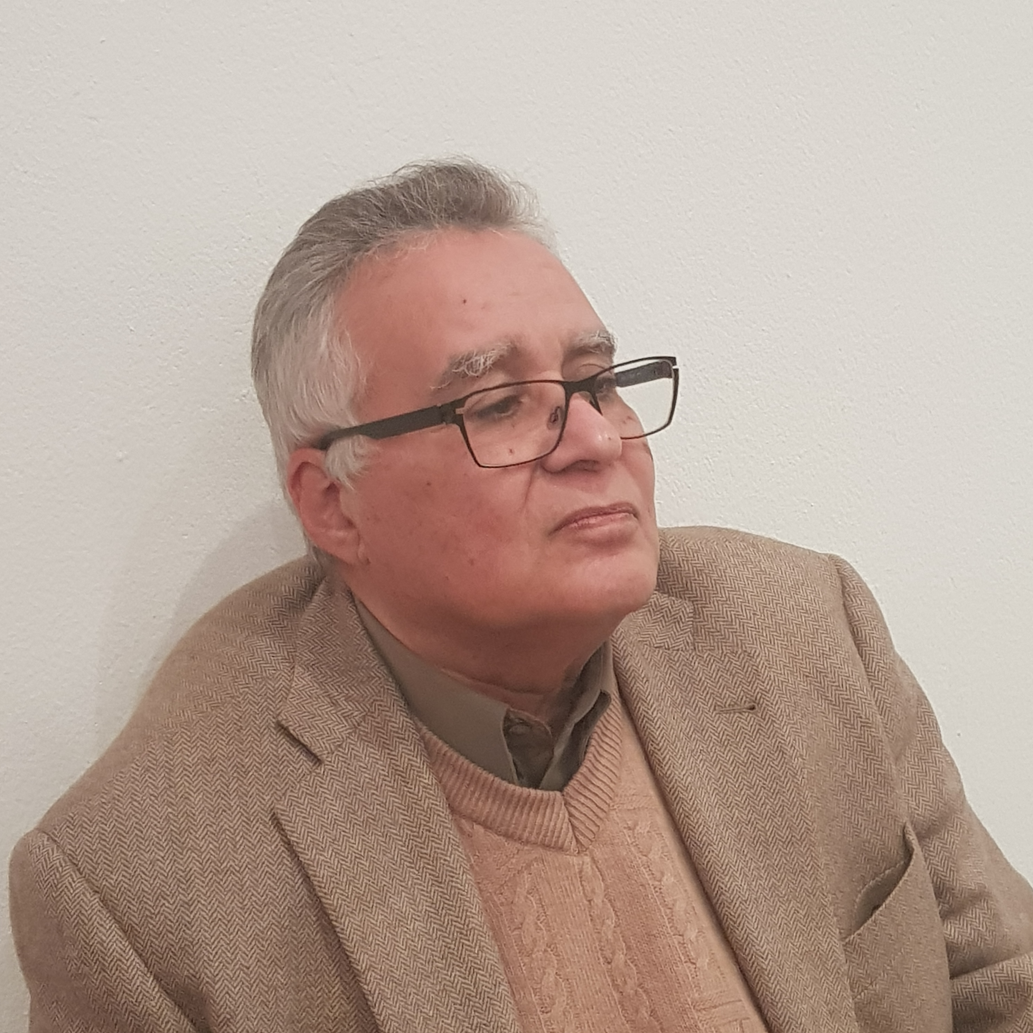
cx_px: 518
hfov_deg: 52.5
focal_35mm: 31
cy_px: 551
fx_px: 1047
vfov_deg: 52.5
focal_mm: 4.2
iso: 250
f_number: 1.7
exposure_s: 1/20
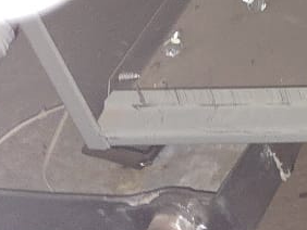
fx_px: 1447
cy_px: -248
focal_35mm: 163
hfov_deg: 9.1
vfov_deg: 8.6
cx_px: 987
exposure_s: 1/24
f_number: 1.7
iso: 100
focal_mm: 6.3
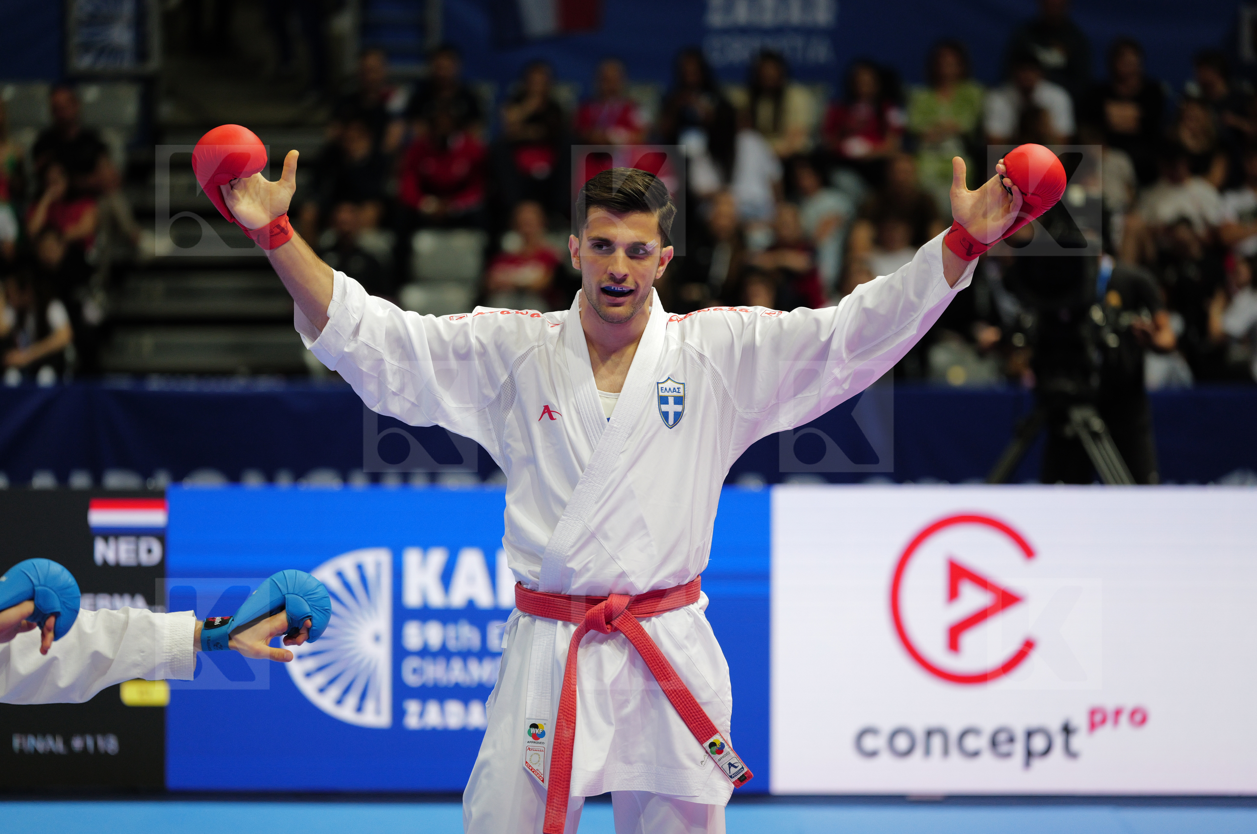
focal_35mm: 150
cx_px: 628
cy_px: 417
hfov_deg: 13.7
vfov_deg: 9.1
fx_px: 5229
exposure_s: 1/1000
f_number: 2.8
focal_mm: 150
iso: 2000
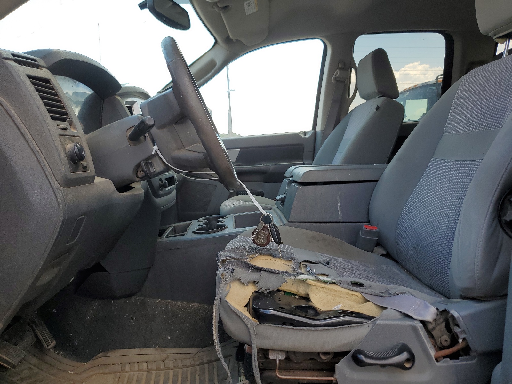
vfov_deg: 53.1
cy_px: 192
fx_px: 385
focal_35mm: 26
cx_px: 256
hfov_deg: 67.3
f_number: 1.5
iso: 50
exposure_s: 1/588
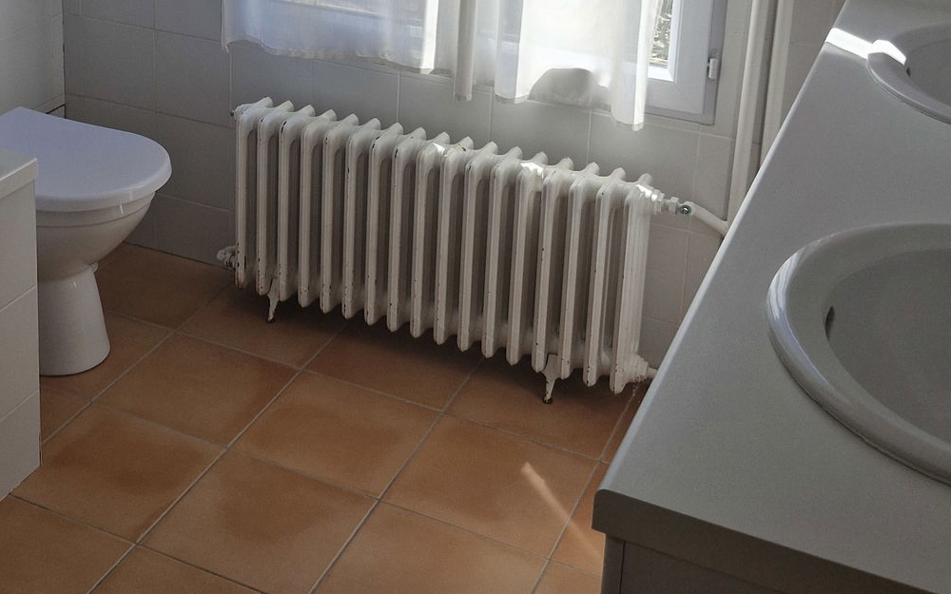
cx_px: 273
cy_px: -19
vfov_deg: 23.7
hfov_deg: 38.2
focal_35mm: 52
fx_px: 1348
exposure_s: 1/347
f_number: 1.8
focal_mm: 5.54
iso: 50
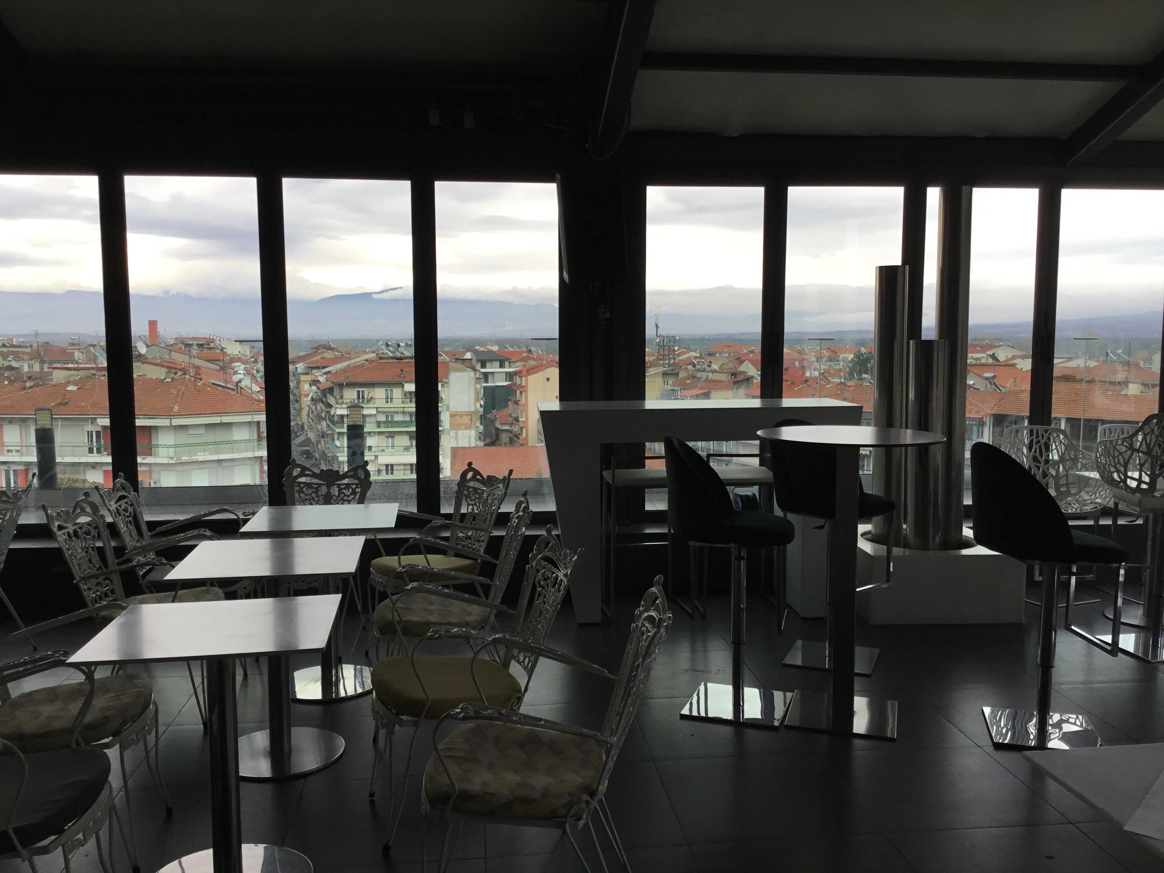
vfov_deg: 45.4
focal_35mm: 31
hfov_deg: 58.4
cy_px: 436
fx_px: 1042
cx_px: 582
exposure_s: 1/169
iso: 25
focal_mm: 3.3
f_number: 2.4
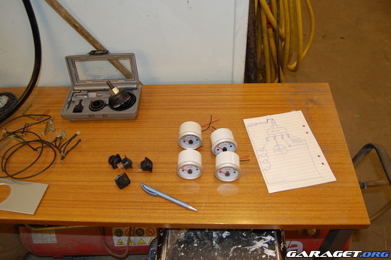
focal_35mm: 33
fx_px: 358
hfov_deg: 57.2
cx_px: 196
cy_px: 130
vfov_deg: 39.9
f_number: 3.8
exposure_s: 1/60
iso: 400
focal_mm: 22
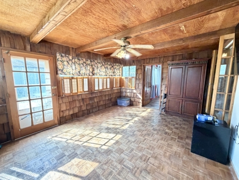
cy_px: 90
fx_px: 97
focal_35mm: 14
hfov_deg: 102.1
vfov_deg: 85.7
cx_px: 120
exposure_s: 1/76
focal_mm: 2.22
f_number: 2.2
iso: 320
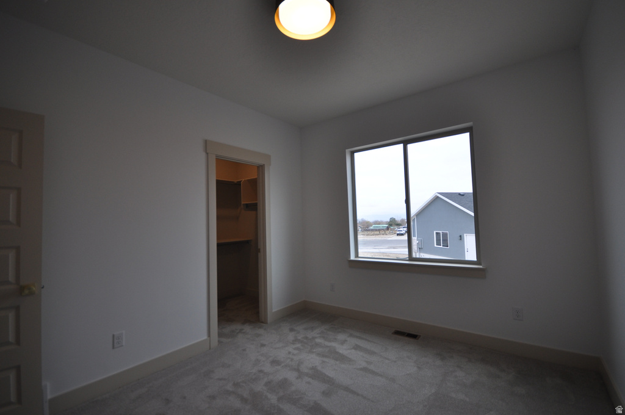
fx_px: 260
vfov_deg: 77.2
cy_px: 208
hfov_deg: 100.5
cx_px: 312
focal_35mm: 15
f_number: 4
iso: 250
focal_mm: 10
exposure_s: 1/320
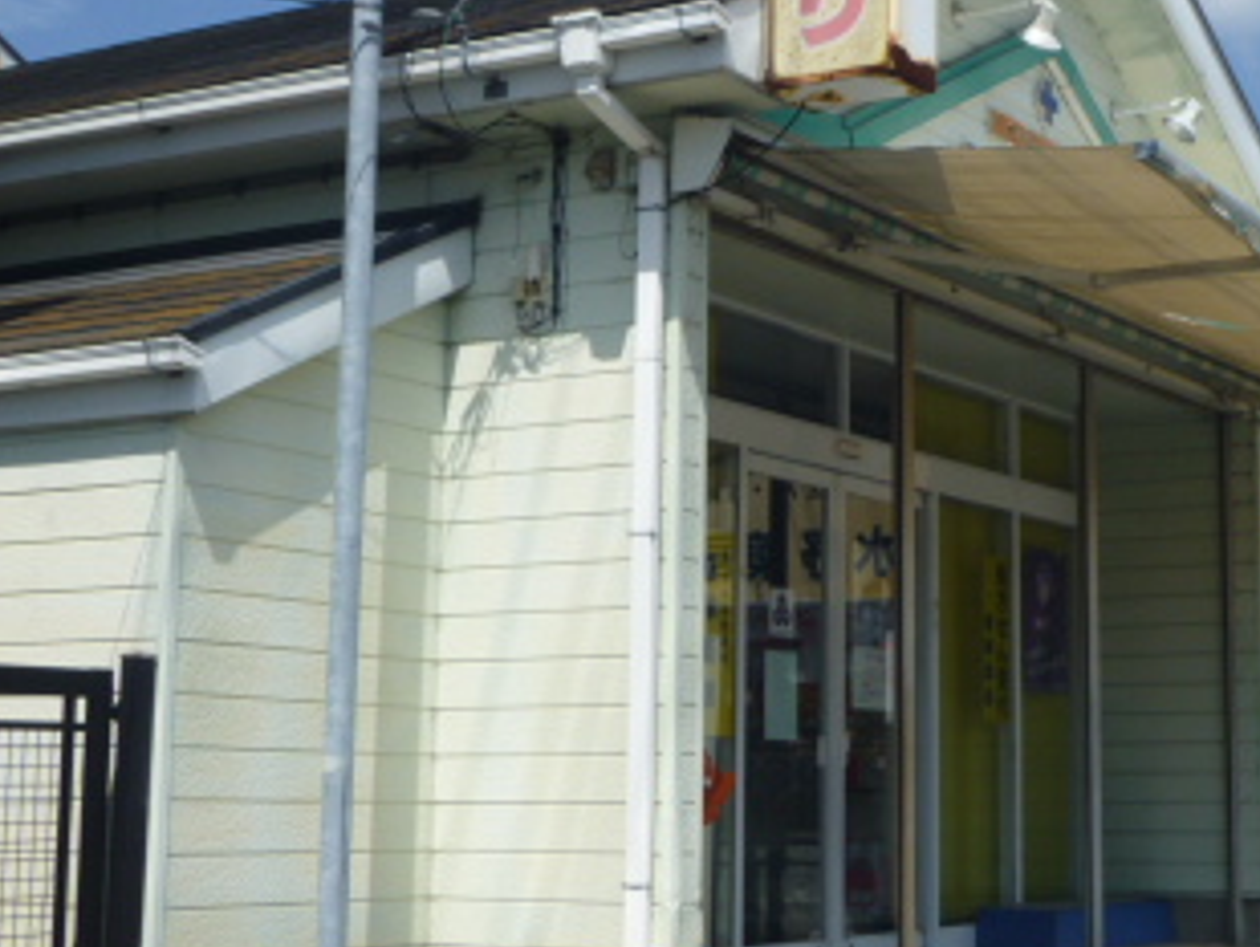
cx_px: 906
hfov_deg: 29.9
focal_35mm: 64
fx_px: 2331
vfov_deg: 22.9
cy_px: 382
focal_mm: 5.6
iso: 100
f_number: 10
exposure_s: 1/200
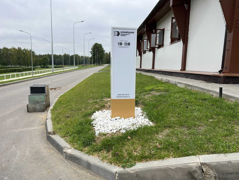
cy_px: 90
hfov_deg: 67.3
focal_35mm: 26
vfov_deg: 53.1
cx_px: 120
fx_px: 180
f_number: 1.5
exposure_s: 1/1972
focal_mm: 5.7
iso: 50
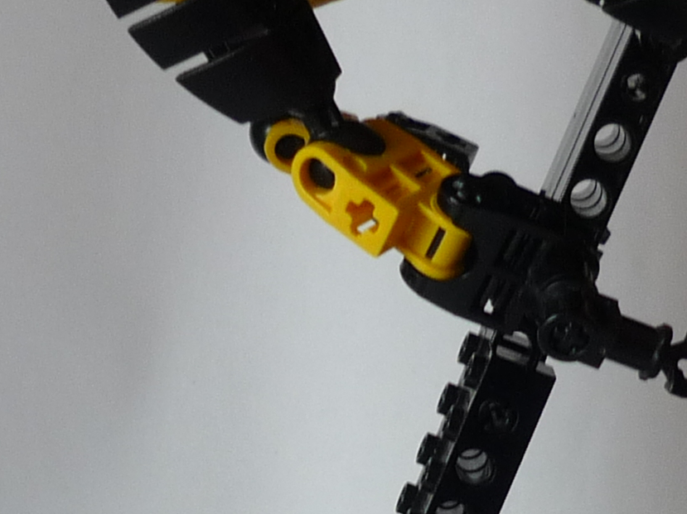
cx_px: 256
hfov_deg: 15.2
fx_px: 2579
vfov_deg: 11.2
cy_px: 632
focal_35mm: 130
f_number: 2.8
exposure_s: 1/80
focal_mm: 5.5
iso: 100
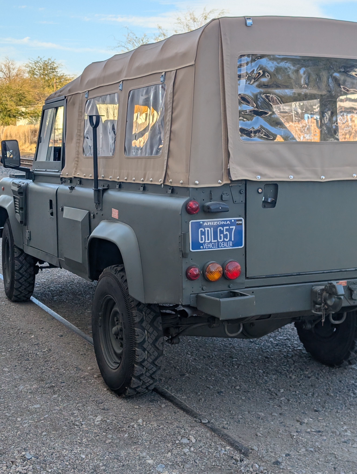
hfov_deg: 29.7
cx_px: 178
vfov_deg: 38.9
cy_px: 237
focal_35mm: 49
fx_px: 672
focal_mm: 6.9
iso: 21
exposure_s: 1/578
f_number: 1.68
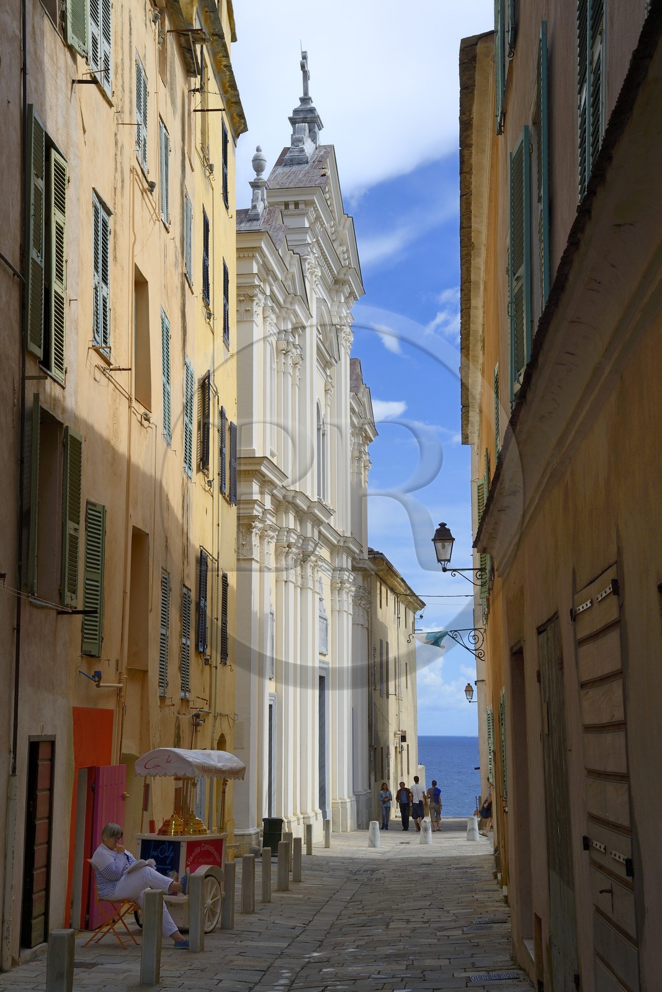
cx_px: 331
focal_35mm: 56
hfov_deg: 24.2
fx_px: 1544
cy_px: 496
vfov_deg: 35.6
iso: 200
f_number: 14
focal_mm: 56
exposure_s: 1/200
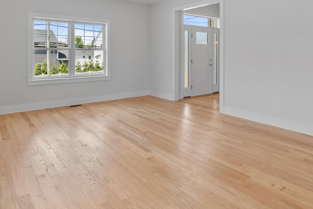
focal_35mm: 26
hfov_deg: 69.4
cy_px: 54
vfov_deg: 47.8
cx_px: 157
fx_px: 226
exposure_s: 1/20
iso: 400
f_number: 8
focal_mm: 16
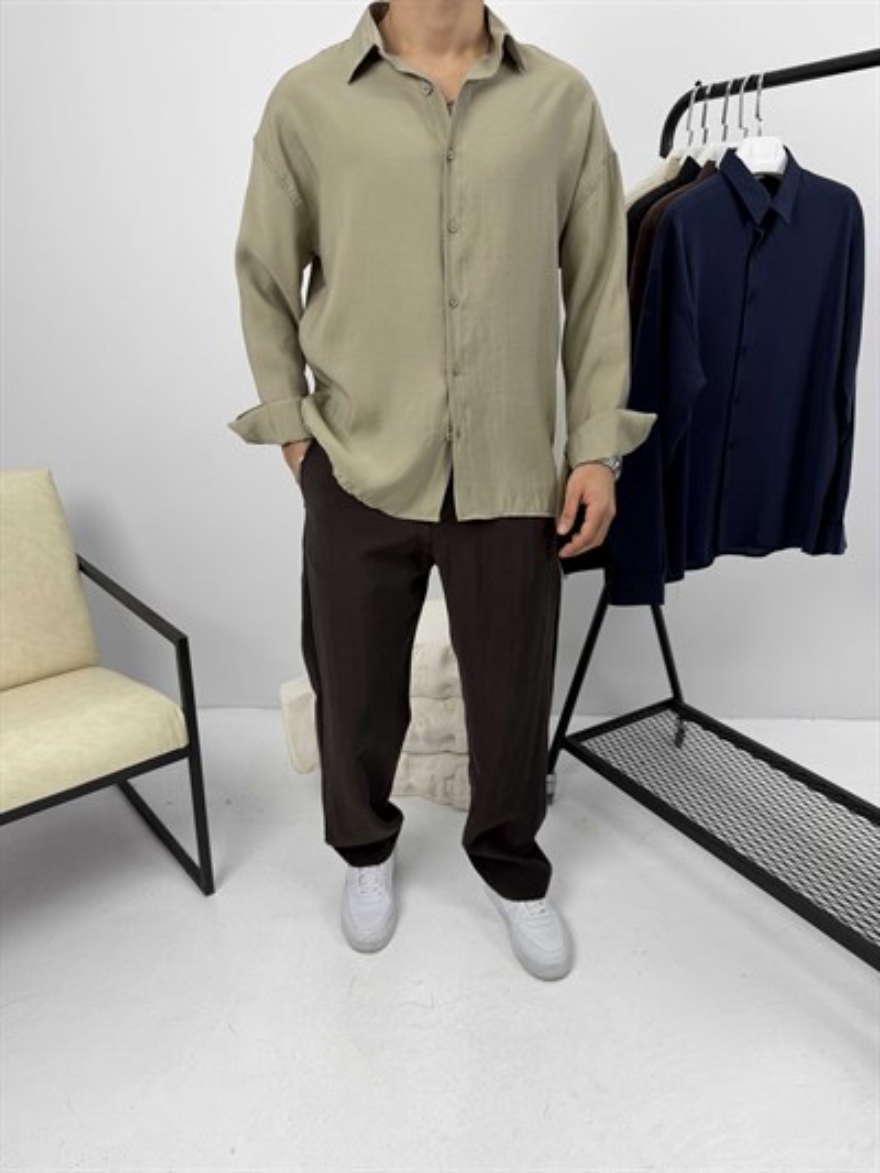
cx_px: 440
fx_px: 813
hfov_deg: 56.8
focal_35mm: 24
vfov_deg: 71.6
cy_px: 586
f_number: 1.78
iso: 100
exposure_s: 1/121
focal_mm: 6.76
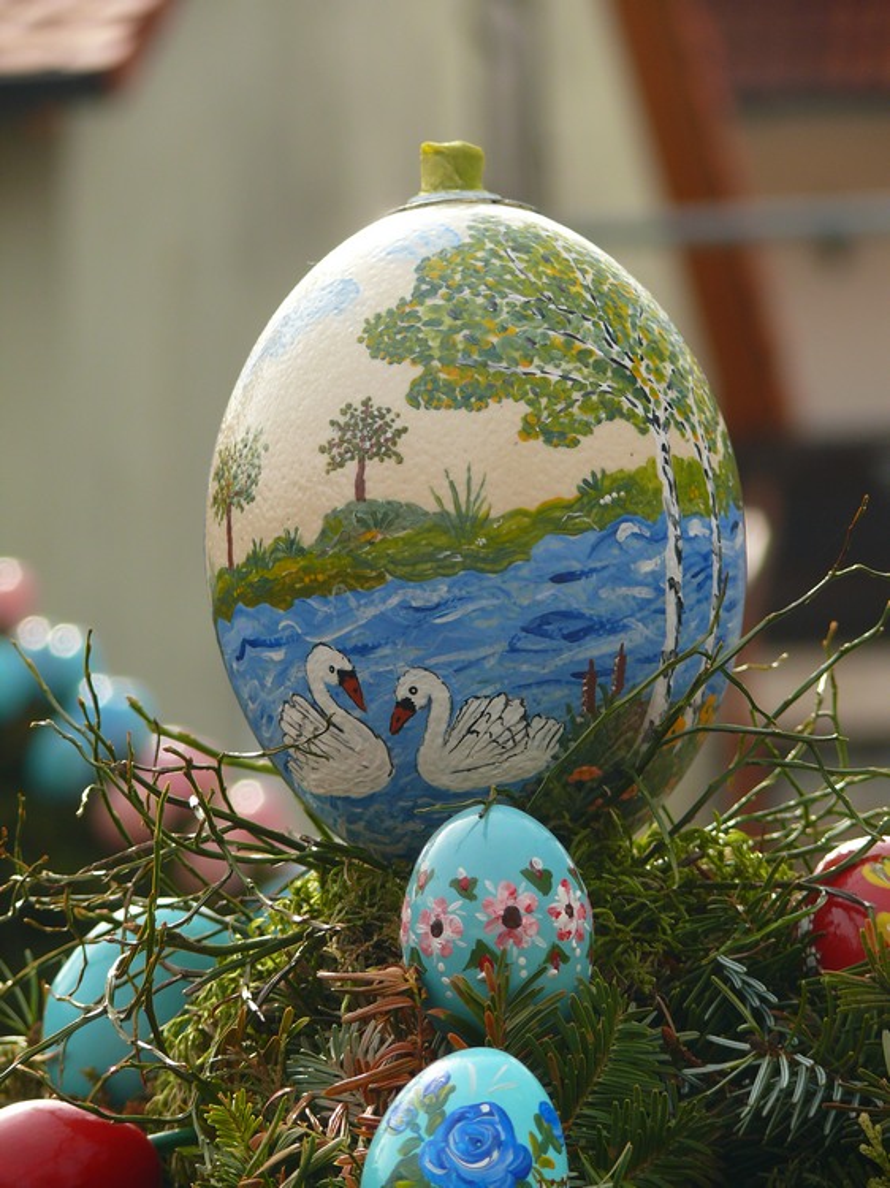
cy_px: 594
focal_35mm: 206
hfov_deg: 7.2
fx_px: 7066
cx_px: 445
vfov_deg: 9.6
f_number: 4
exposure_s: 1/200
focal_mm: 43.6
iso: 100
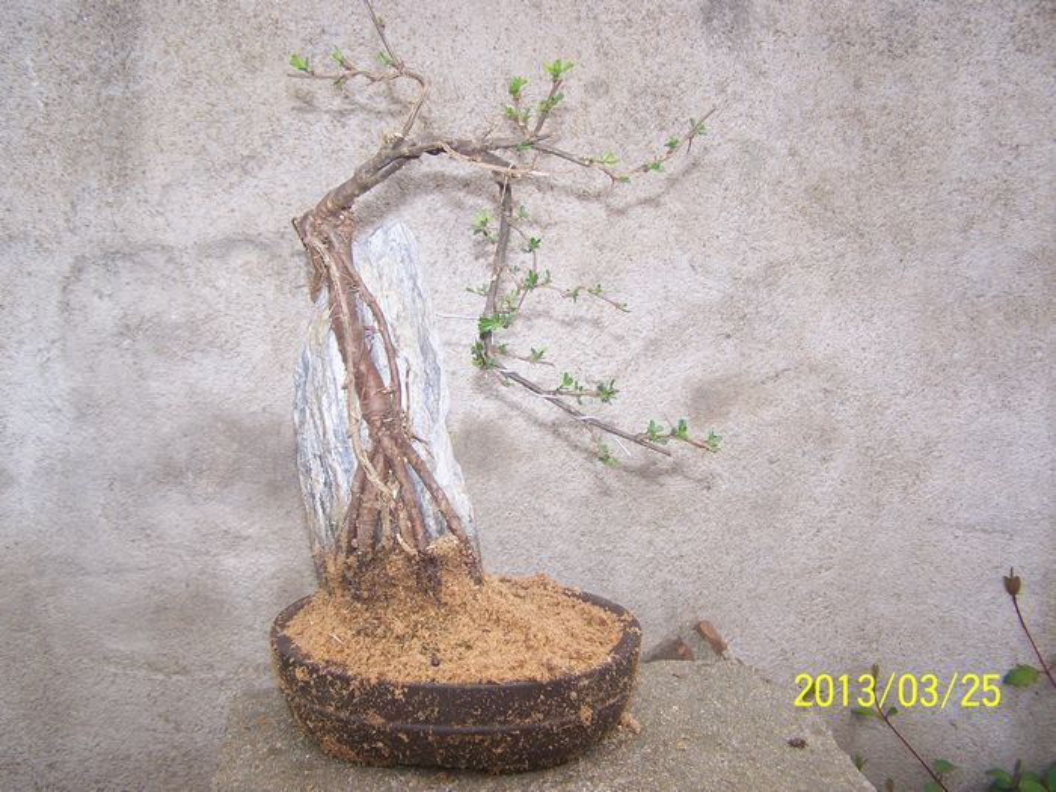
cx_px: 528
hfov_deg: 49.0
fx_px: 1159
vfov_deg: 37.7
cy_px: 396
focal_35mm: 38
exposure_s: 1/60
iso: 80
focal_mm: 6.3
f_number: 2.8
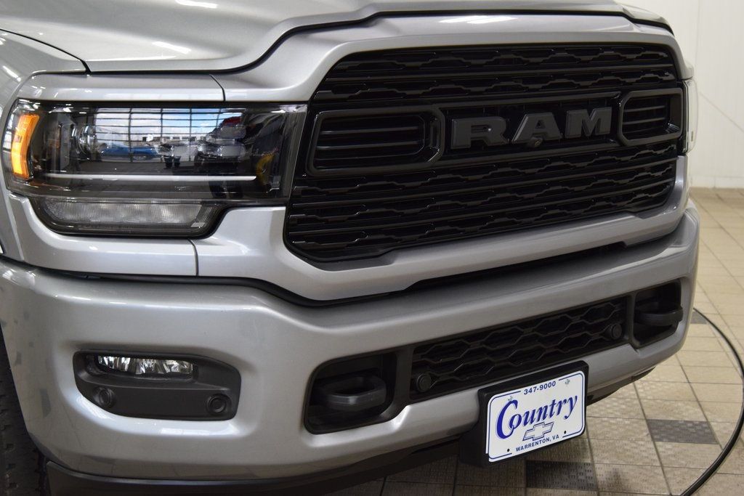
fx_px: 1085
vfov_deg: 25.8
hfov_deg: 37.8
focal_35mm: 52
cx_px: 372
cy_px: 248
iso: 1600
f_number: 6.3
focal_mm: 35
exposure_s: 1/60
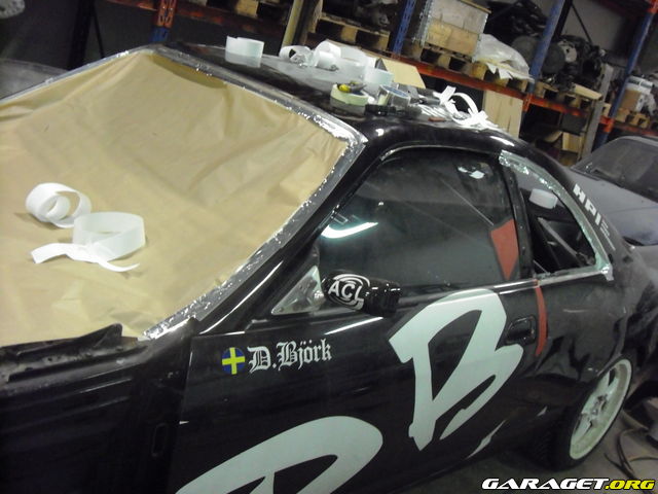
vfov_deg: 38.7
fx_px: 703
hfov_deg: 50.1
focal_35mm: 37
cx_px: 329
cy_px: 247
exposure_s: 1/30
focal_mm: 6.2
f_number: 2.7
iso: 800
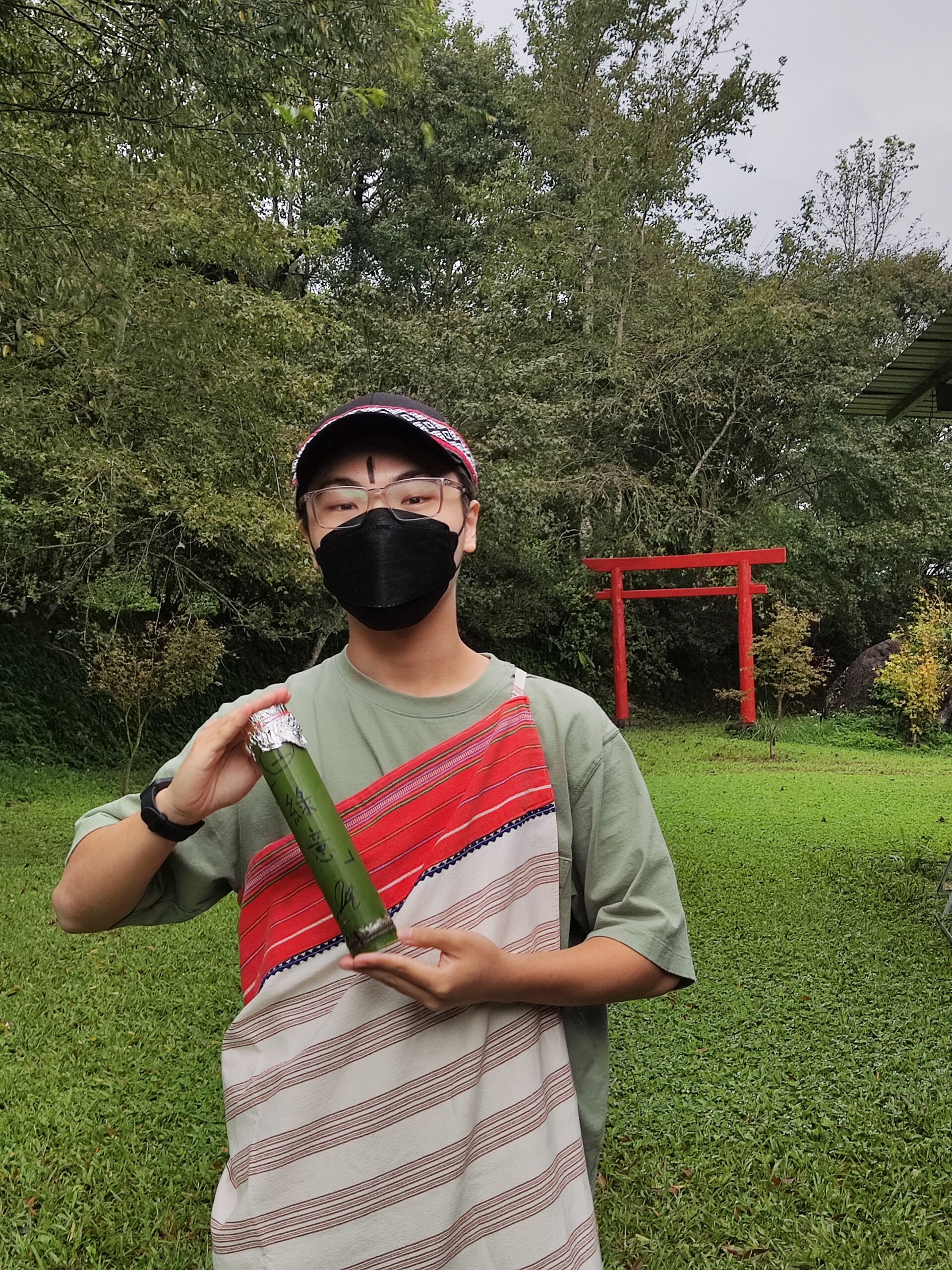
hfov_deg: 34.3
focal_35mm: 42
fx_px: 1540
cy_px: 635
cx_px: 476
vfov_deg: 44.8
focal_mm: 4.74
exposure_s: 1/1757
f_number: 1.79
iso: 50
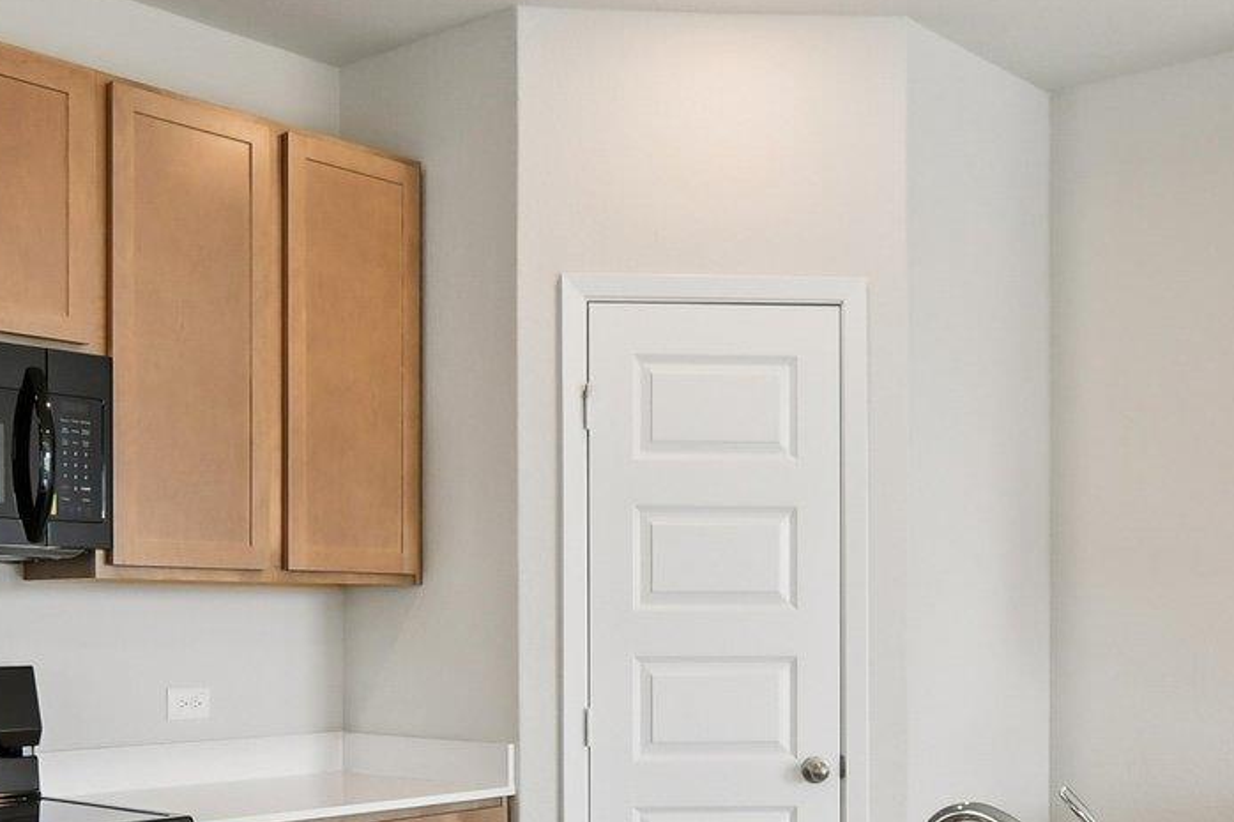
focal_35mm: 44
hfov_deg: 44.5
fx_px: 1508
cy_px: 572
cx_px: 624
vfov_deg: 30.2
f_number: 8
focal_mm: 10
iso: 400
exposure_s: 1/30
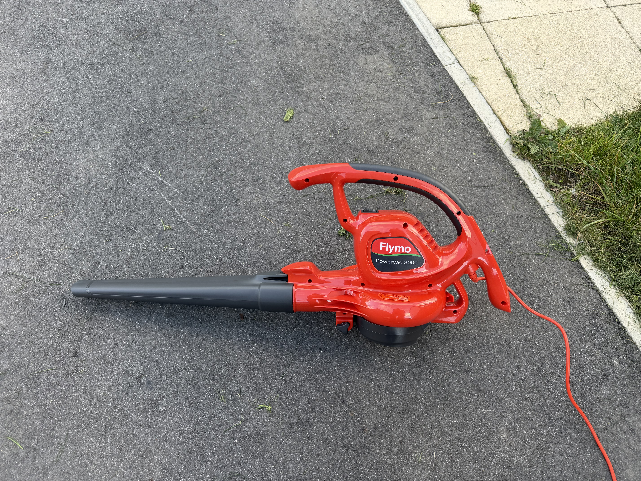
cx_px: 320
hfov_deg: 71.6
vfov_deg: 56.8
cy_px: 240
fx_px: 444
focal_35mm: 24
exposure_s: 1/154
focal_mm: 6.76
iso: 64
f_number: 1.78
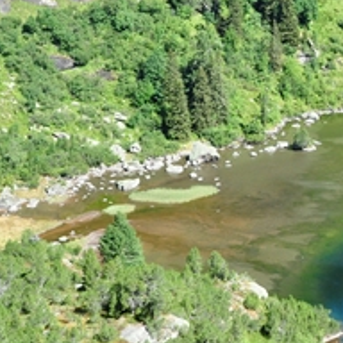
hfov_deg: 19.2
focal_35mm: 85
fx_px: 953
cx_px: 417
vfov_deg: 20.4
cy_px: 121
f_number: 10
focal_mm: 20
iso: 800
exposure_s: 1/400
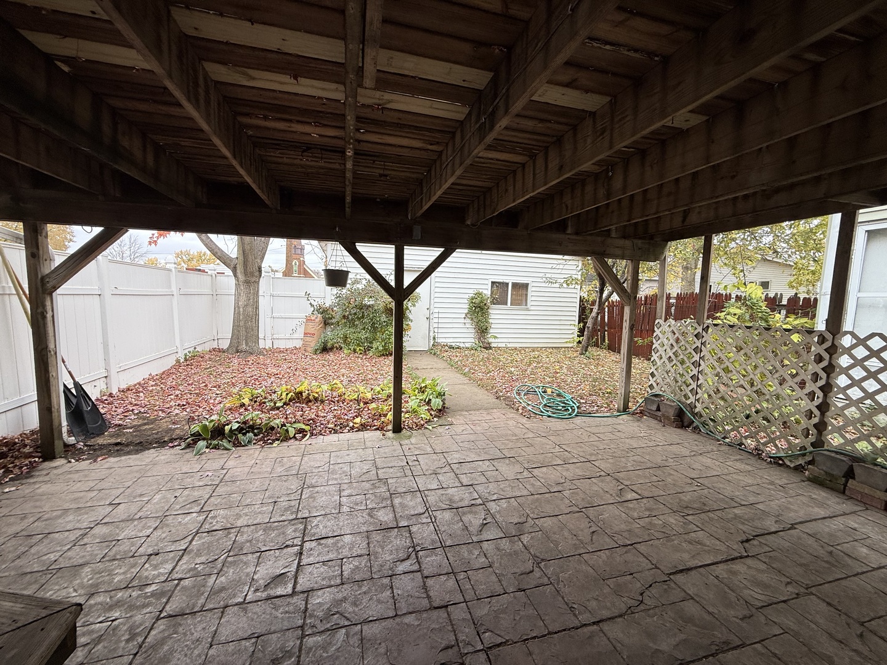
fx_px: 359
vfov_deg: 85.7
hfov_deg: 102.1
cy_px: 332
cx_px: 444
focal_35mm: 14
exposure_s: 1/176
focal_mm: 2.22
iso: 50
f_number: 2.2
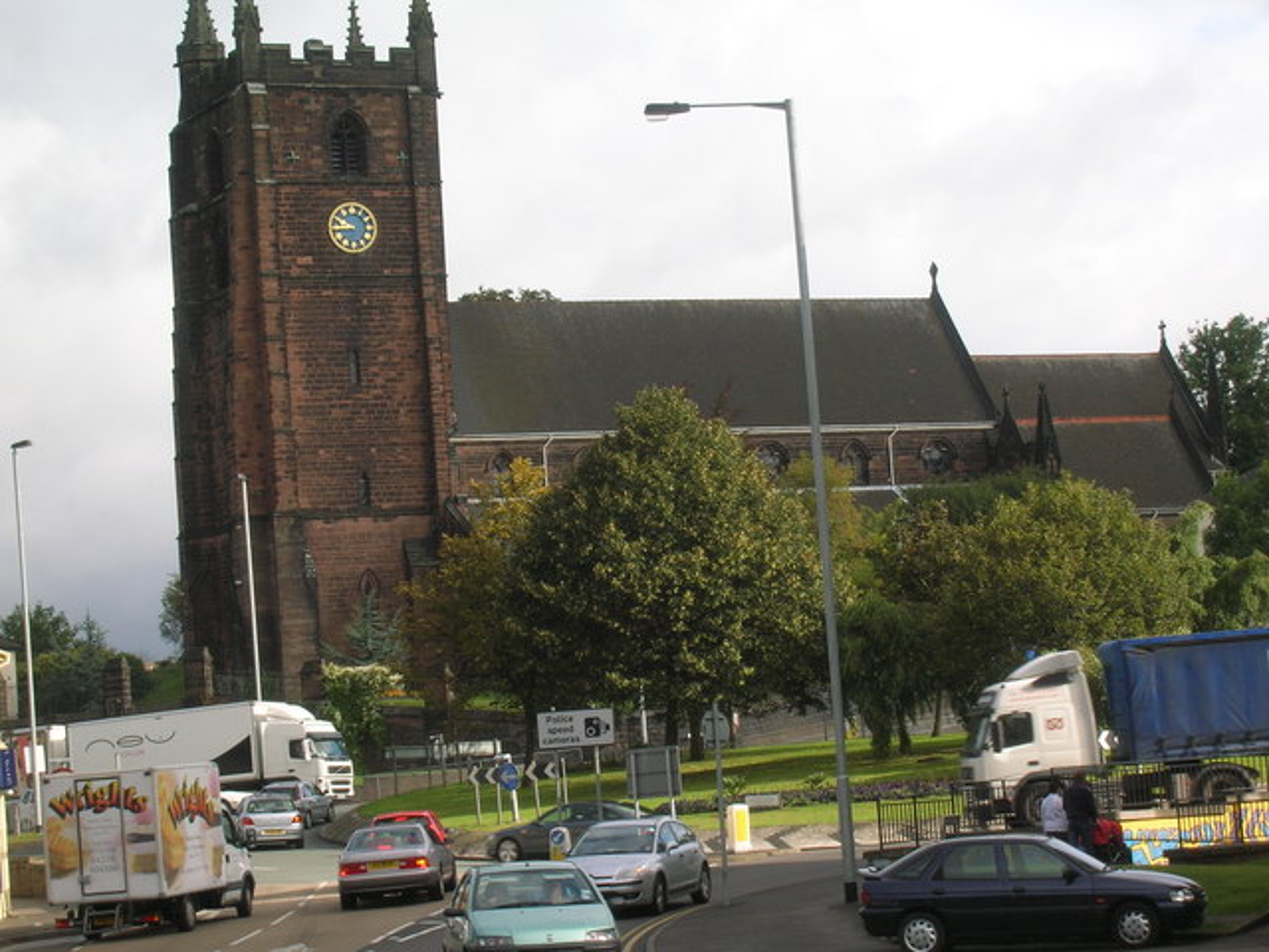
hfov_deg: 19.3
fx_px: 3739
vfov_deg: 14.5
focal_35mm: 102
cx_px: 634
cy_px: 476
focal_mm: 17.1
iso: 50
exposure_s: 1/75
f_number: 8.2
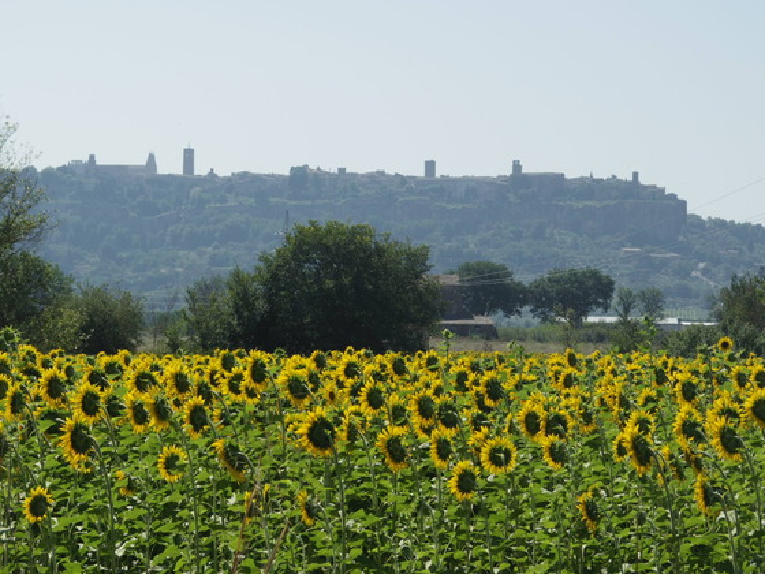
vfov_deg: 10.8
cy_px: 287
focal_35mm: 137
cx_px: 382
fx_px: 3028
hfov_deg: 14.4
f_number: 4
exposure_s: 1/1000
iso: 100
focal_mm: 24.7
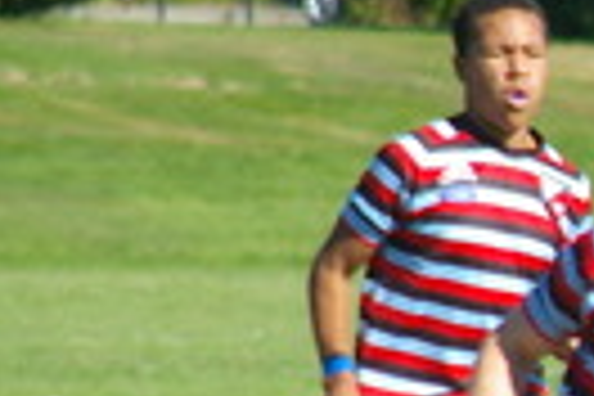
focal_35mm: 1137
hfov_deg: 1.8
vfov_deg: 1.2
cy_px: 387
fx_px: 18759
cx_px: 1044
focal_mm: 200
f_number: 8
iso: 200
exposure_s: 1/350
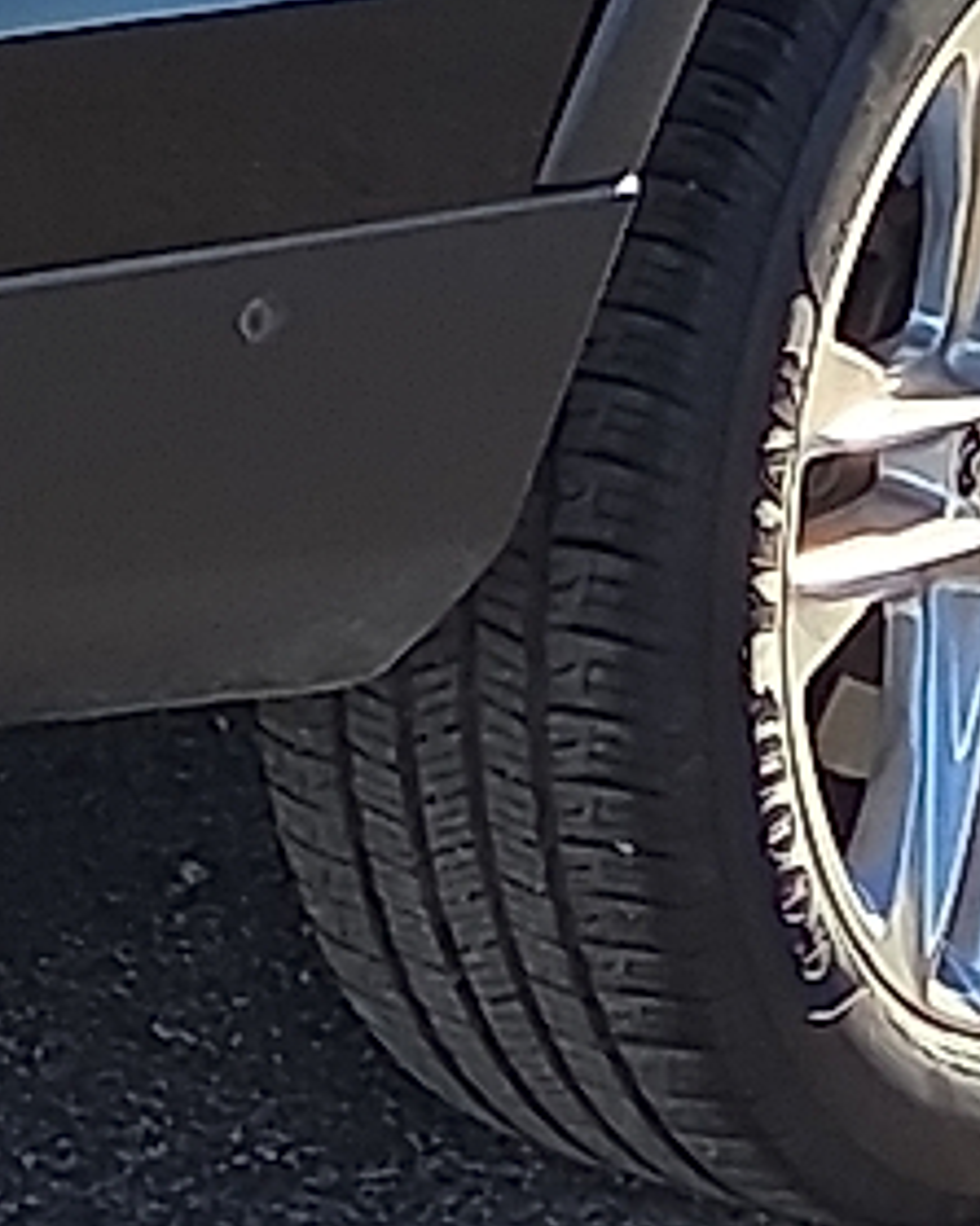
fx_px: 8525
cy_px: -782
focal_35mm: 235
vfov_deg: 8.0
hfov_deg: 6.6
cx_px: 286
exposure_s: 1/714
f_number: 1.8
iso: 25
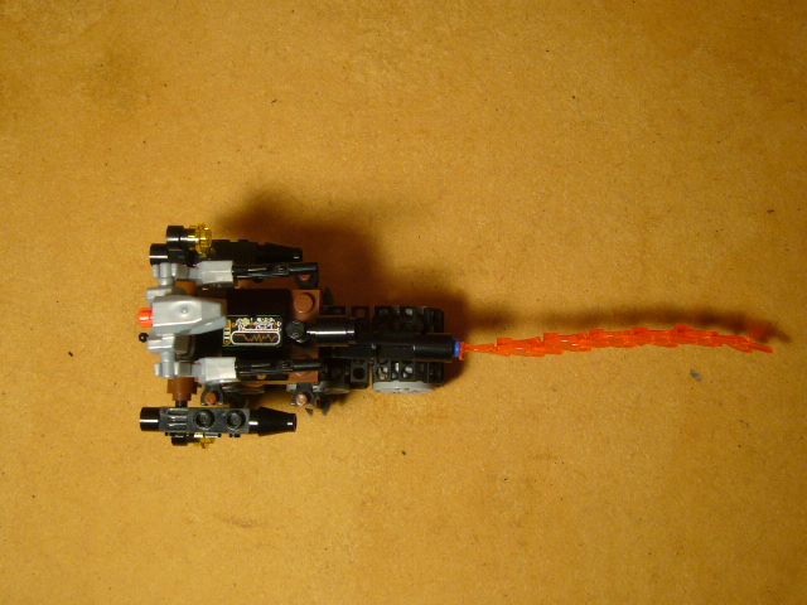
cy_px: 302
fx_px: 1096
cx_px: 404
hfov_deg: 40.4
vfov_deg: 30.9
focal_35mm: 47
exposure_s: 1/40
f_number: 2.8
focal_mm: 5.8
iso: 100
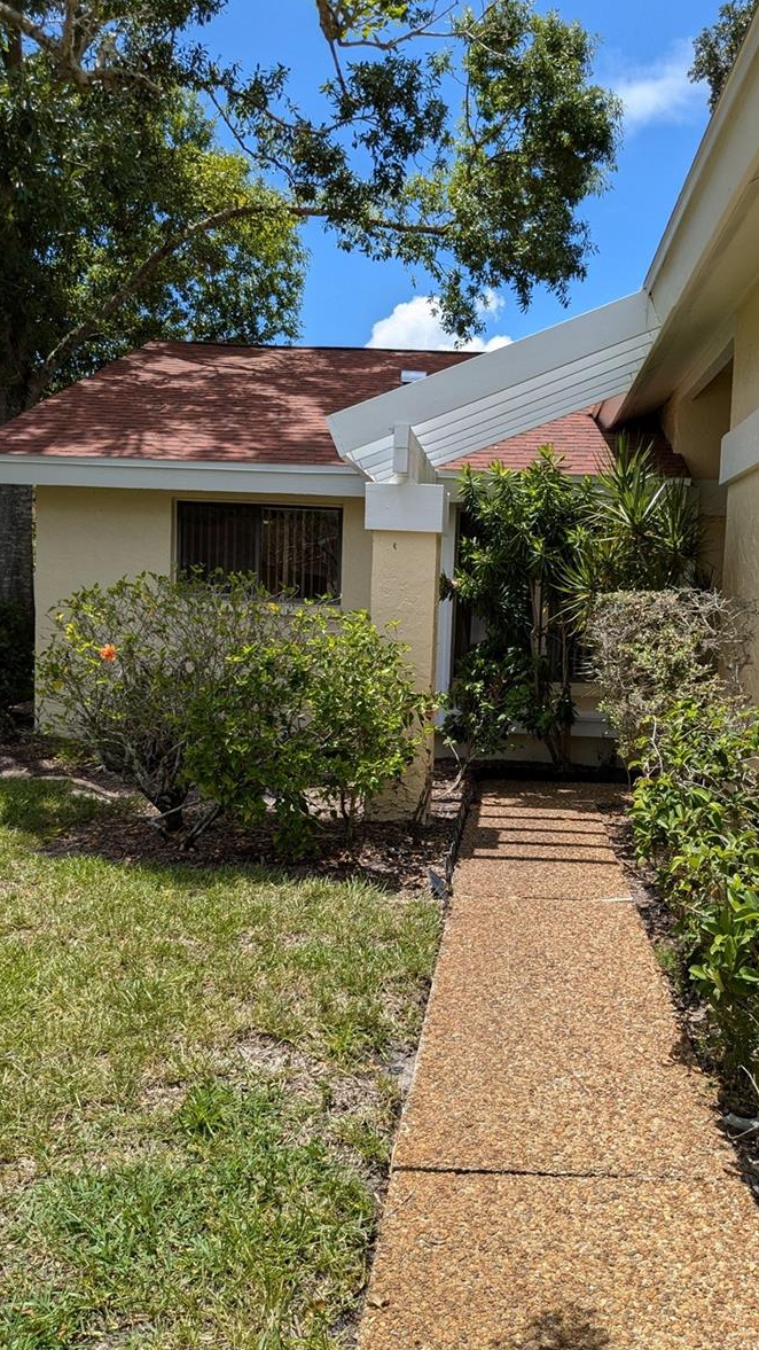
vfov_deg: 64.3
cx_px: 474
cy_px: 671
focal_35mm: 30
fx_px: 1073
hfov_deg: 38.7
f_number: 1.73
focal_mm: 4.38
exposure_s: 1/2924
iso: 52
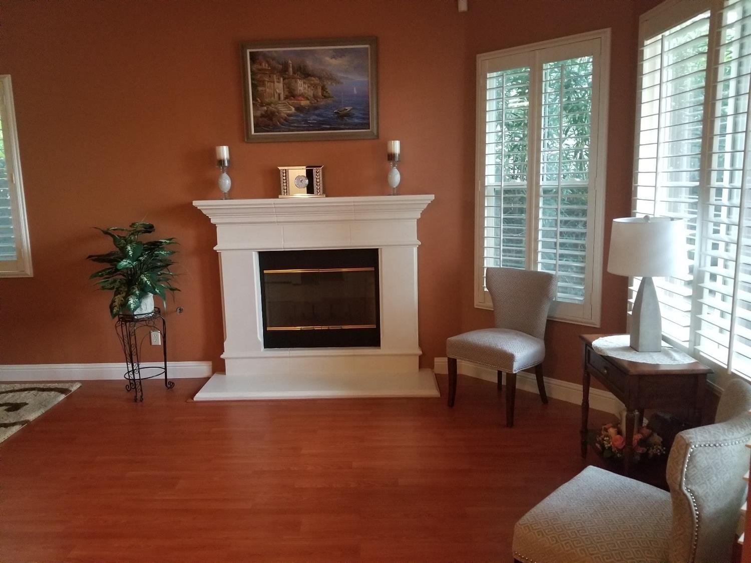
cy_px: 282
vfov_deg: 53.0
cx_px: 376
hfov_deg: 67.3
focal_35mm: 26
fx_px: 564
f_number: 1.7
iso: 800
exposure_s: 1/40
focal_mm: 4.25
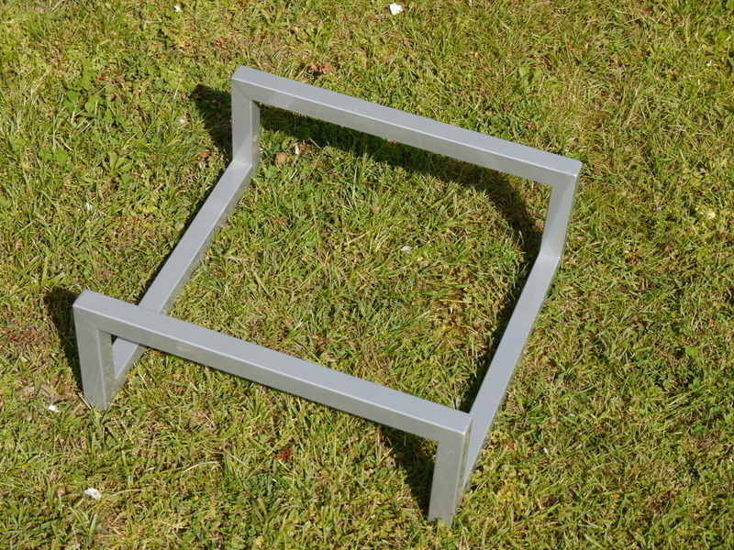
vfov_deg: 17.6
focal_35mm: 84
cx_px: 367
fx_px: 1781
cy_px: 275
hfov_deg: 23.3
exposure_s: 1/320
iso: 160
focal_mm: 42
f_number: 8
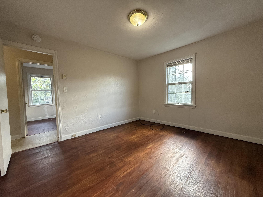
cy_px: 98
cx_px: 132
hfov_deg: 102.1
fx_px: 106
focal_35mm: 14
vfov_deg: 85.7
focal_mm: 2.22
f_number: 2.2
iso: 320
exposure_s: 1/99
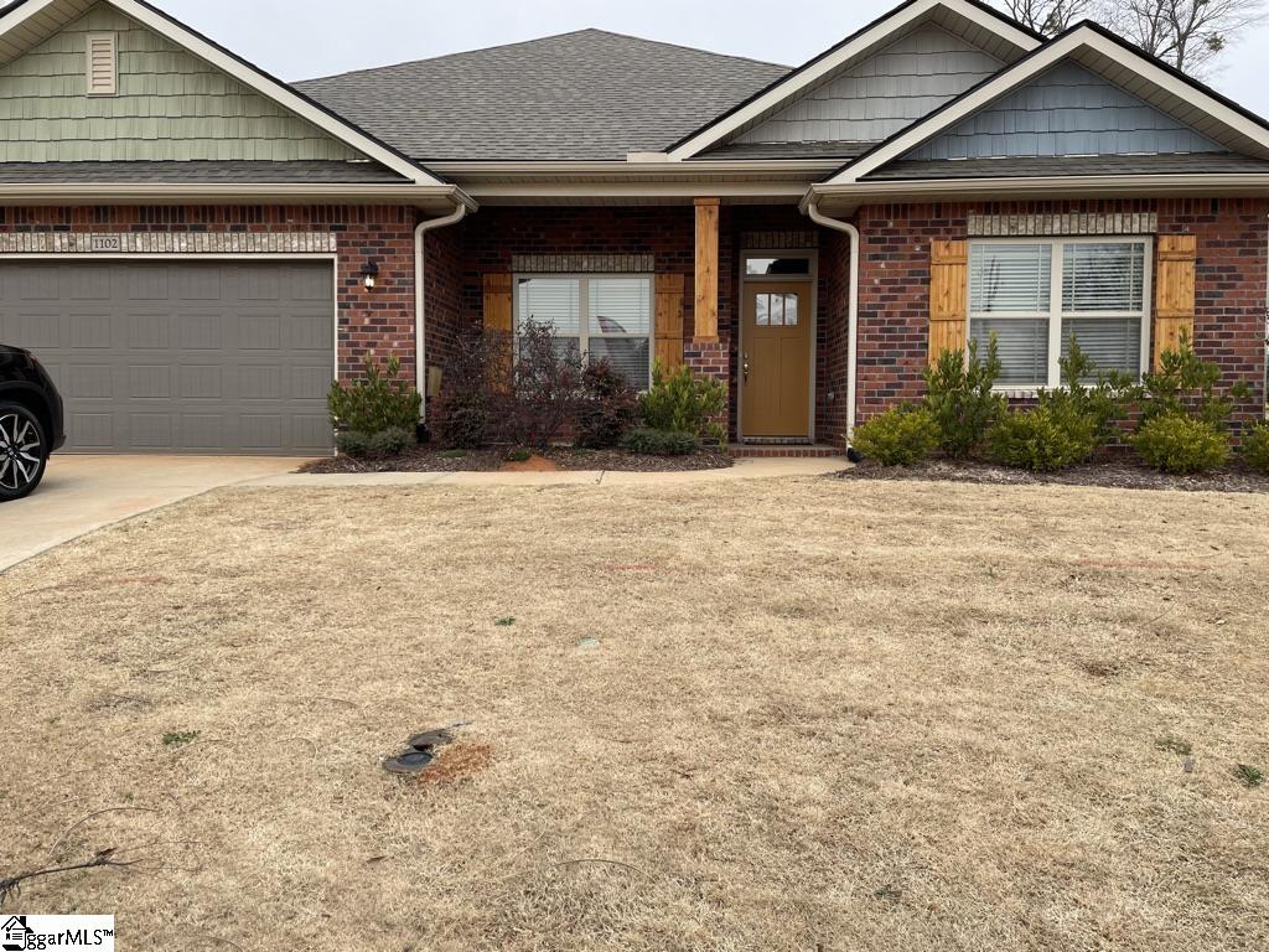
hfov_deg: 67.3
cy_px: 476
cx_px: 634
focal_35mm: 26
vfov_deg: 53.1
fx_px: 953
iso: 32
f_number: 1.6
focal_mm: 4.2
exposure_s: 1/587
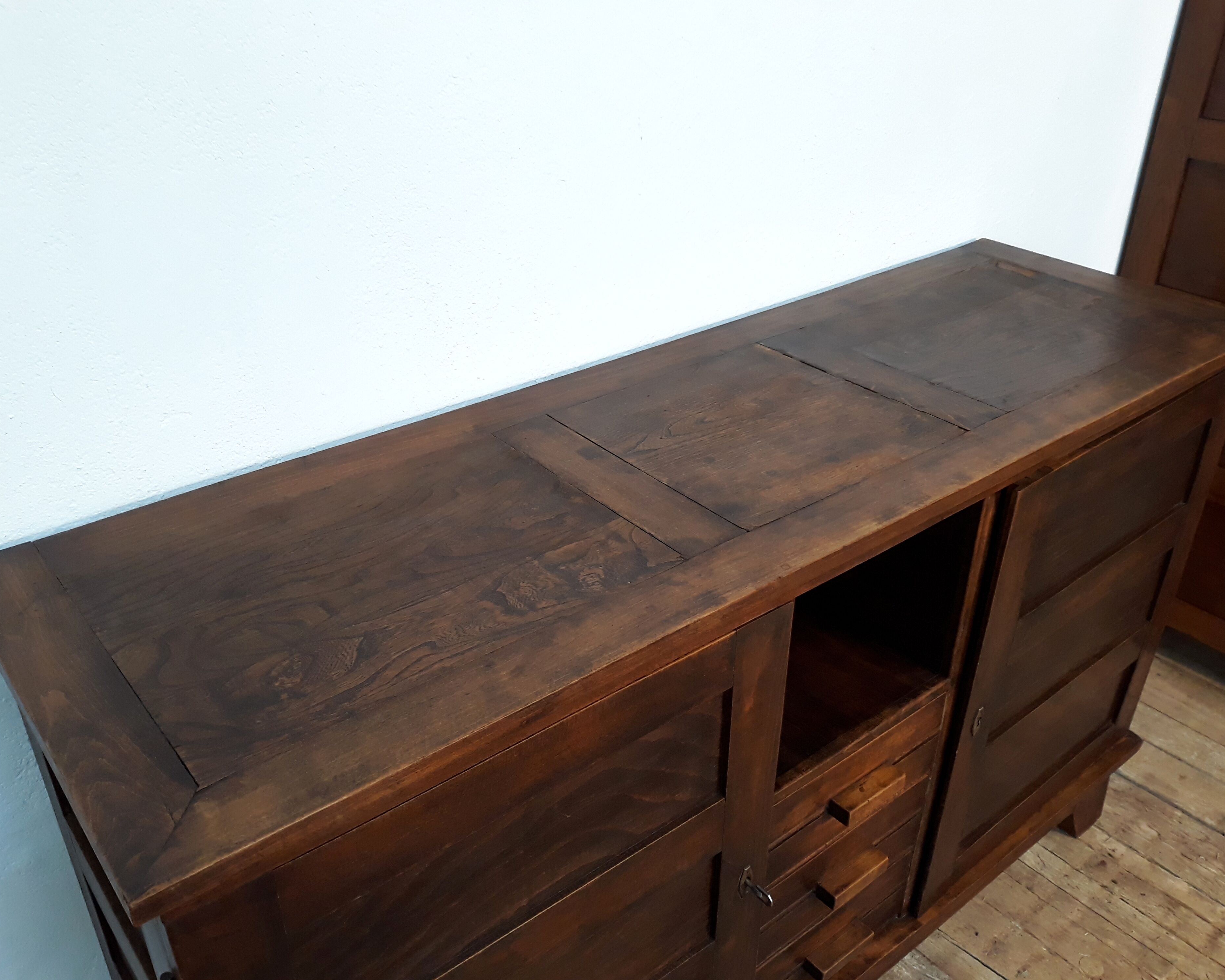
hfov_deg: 60.4
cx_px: 597
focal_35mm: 29
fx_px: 1051
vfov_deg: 50.0
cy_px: 502
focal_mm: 3.71
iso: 160
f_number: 1.7
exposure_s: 1/50
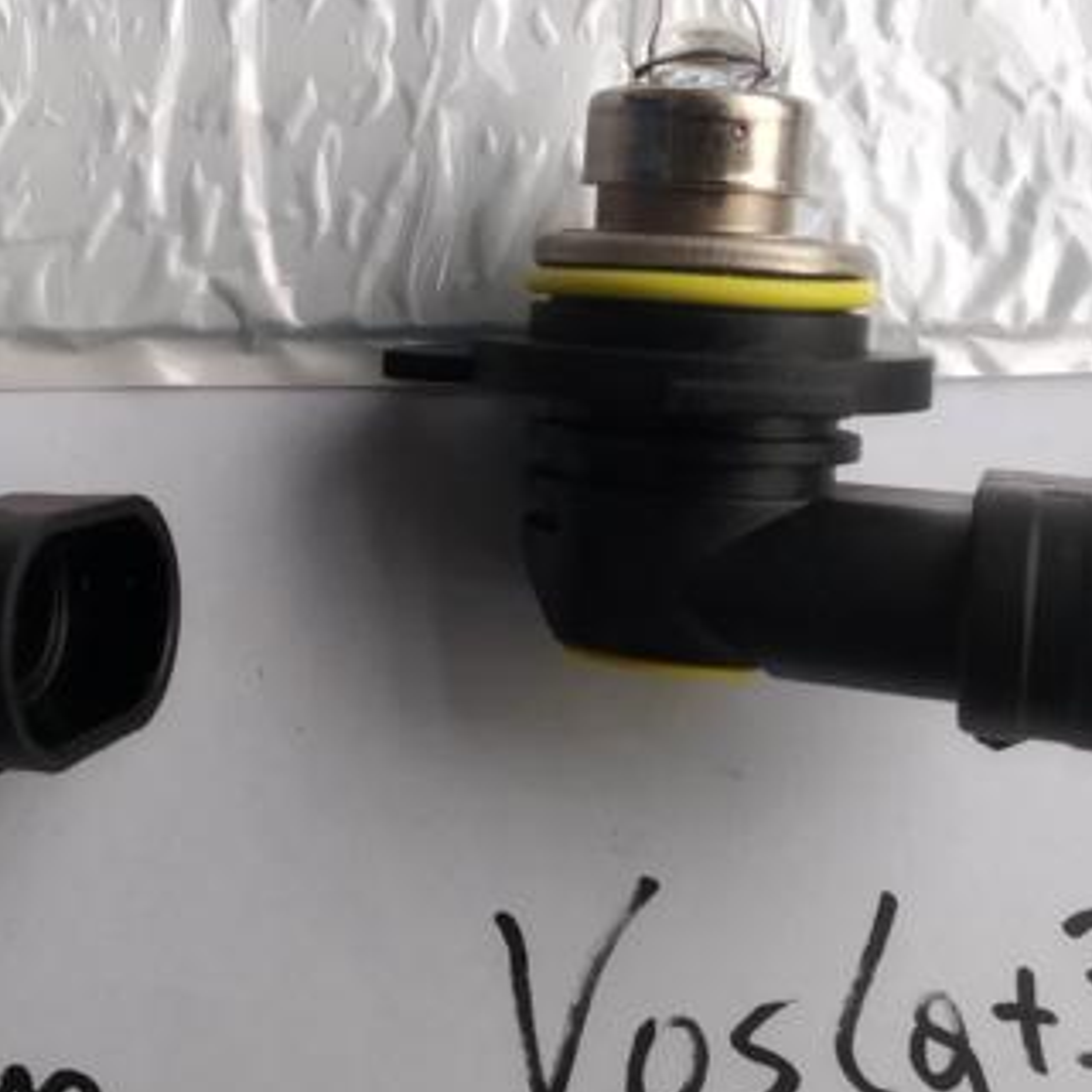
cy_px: 372
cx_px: 235
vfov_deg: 36.4
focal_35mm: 46
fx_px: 1642
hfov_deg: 35.7
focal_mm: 3.82
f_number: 2.2
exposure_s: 1/100
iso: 125
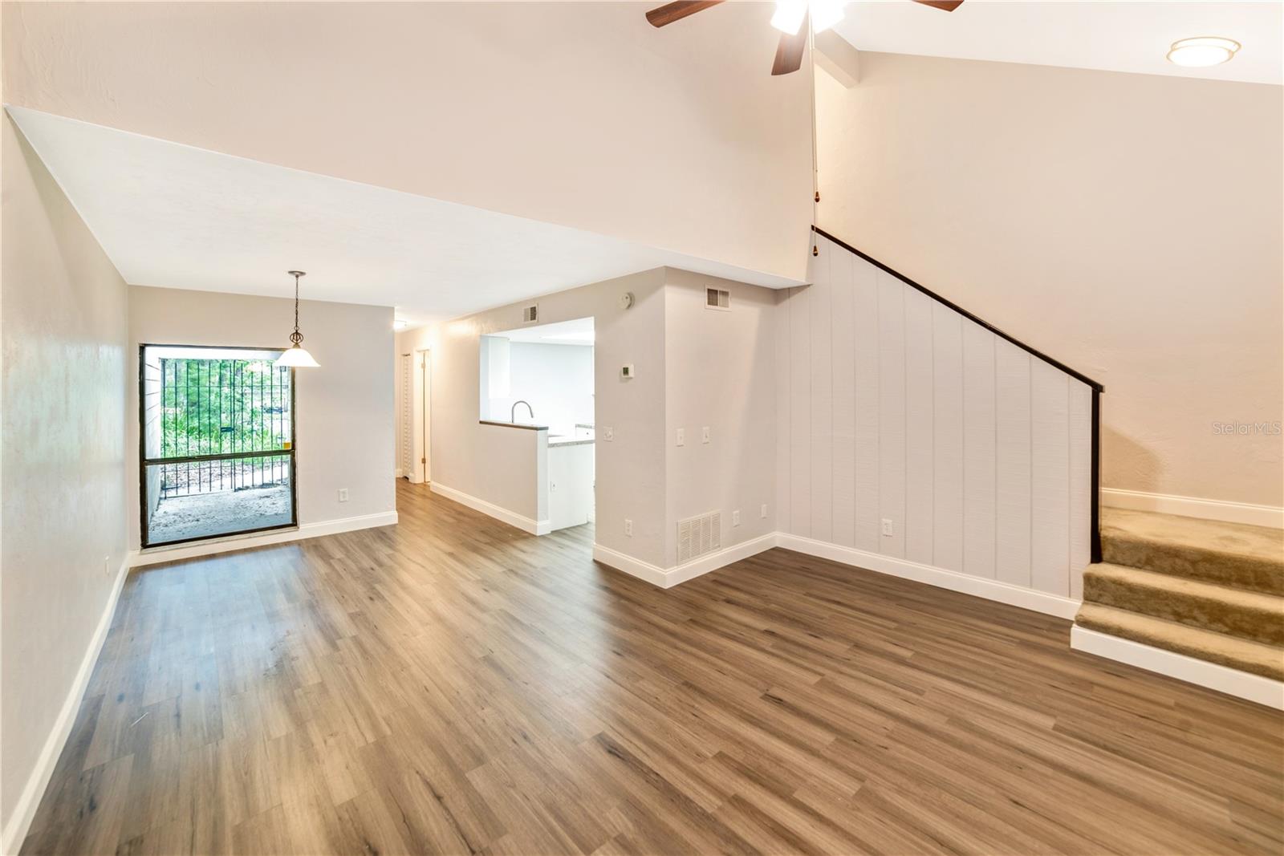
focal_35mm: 14
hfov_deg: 104.2
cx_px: 642
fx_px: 499
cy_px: 428
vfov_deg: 81.2
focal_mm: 14
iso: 100
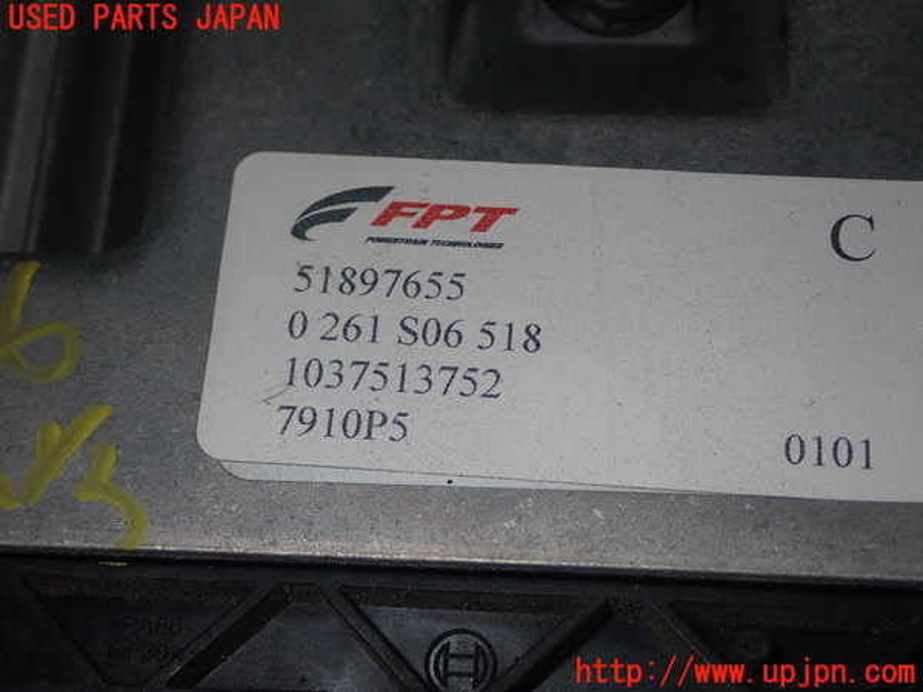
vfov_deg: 23.7
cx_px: 462
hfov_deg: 31.2
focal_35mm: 62
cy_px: 346
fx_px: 1653
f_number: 10
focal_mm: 11.09
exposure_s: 1/60
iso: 200
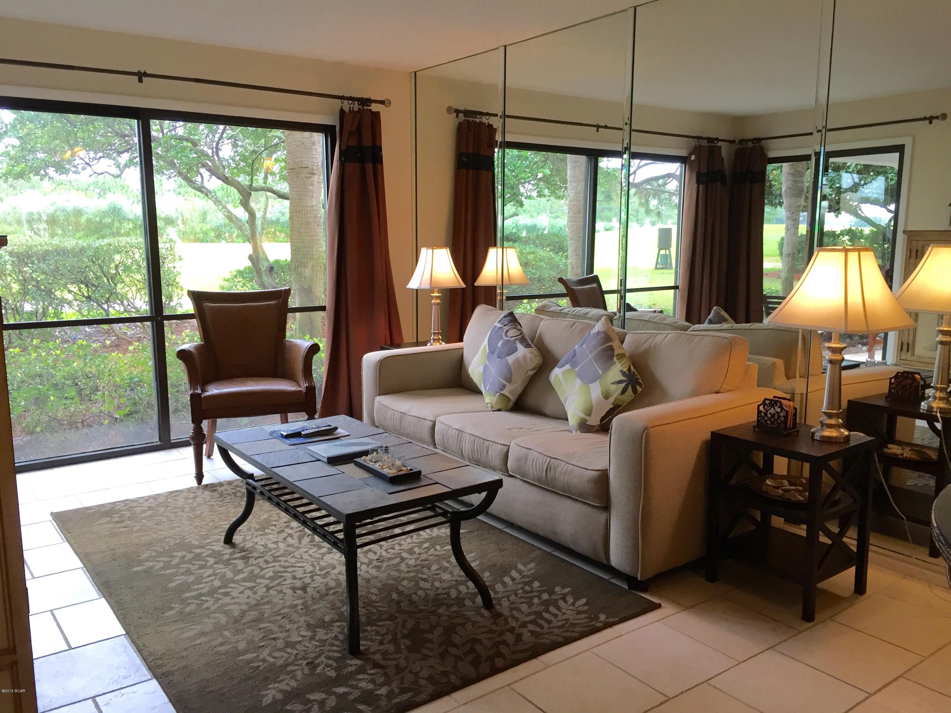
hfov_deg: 61.7
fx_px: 797
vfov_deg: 48.2
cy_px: 356
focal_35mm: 29
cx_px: 476
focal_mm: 4.15
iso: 32
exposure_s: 1/30
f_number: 2.2
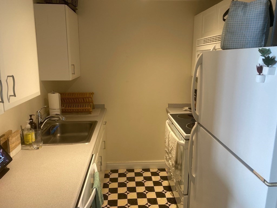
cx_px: 138
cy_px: 104
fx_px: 208
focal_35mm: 26
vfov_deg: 53.1
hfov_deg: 67.3
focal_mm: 4.25
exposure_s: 1/60
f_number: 1.8
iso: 160
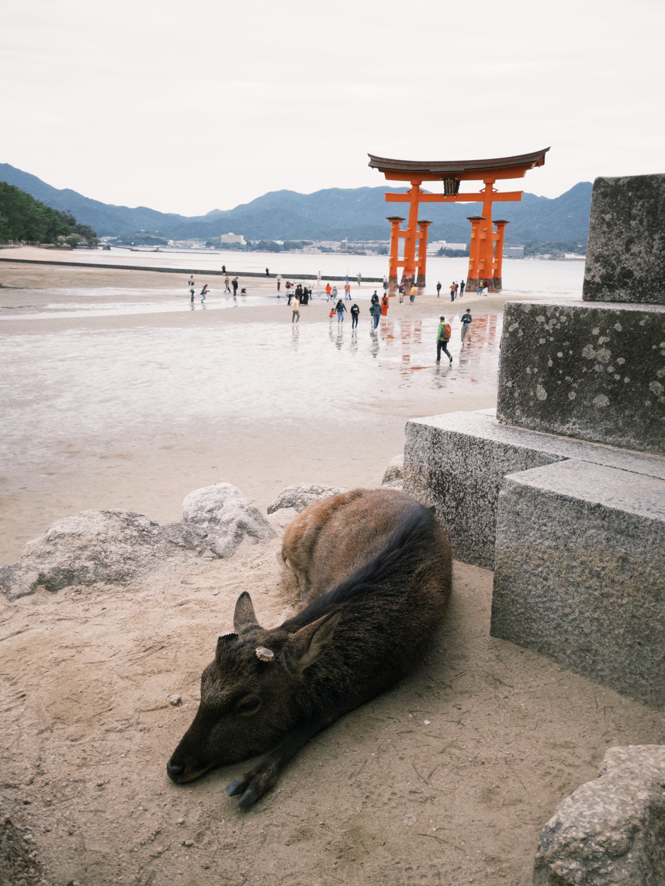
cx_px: 332
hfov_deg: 53.1
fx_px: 666
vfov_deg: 67.3
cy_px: 443
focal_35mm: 26
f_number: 1.6
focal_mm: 4.2
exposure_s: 1/121
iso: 50
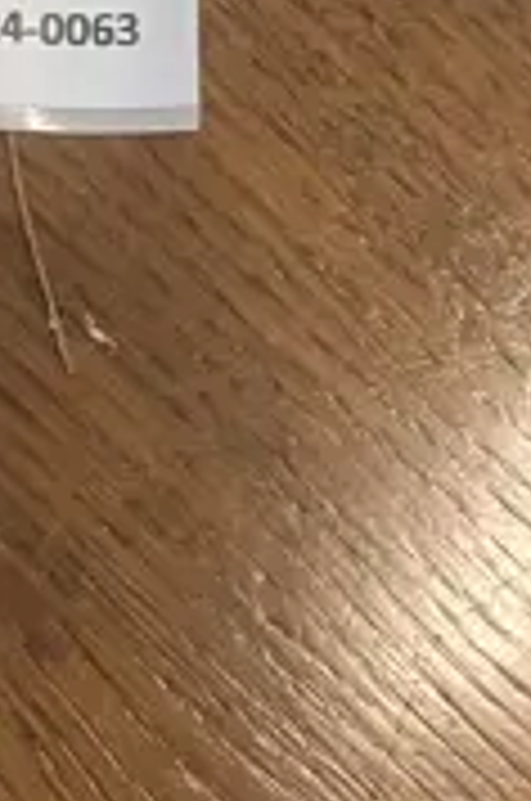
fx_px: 3731
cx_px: -544
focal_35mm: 168
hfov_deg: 7.8
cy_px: -40
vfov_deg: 12.1
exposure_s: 1/50
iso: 80
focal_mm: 3.99
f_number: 1.8
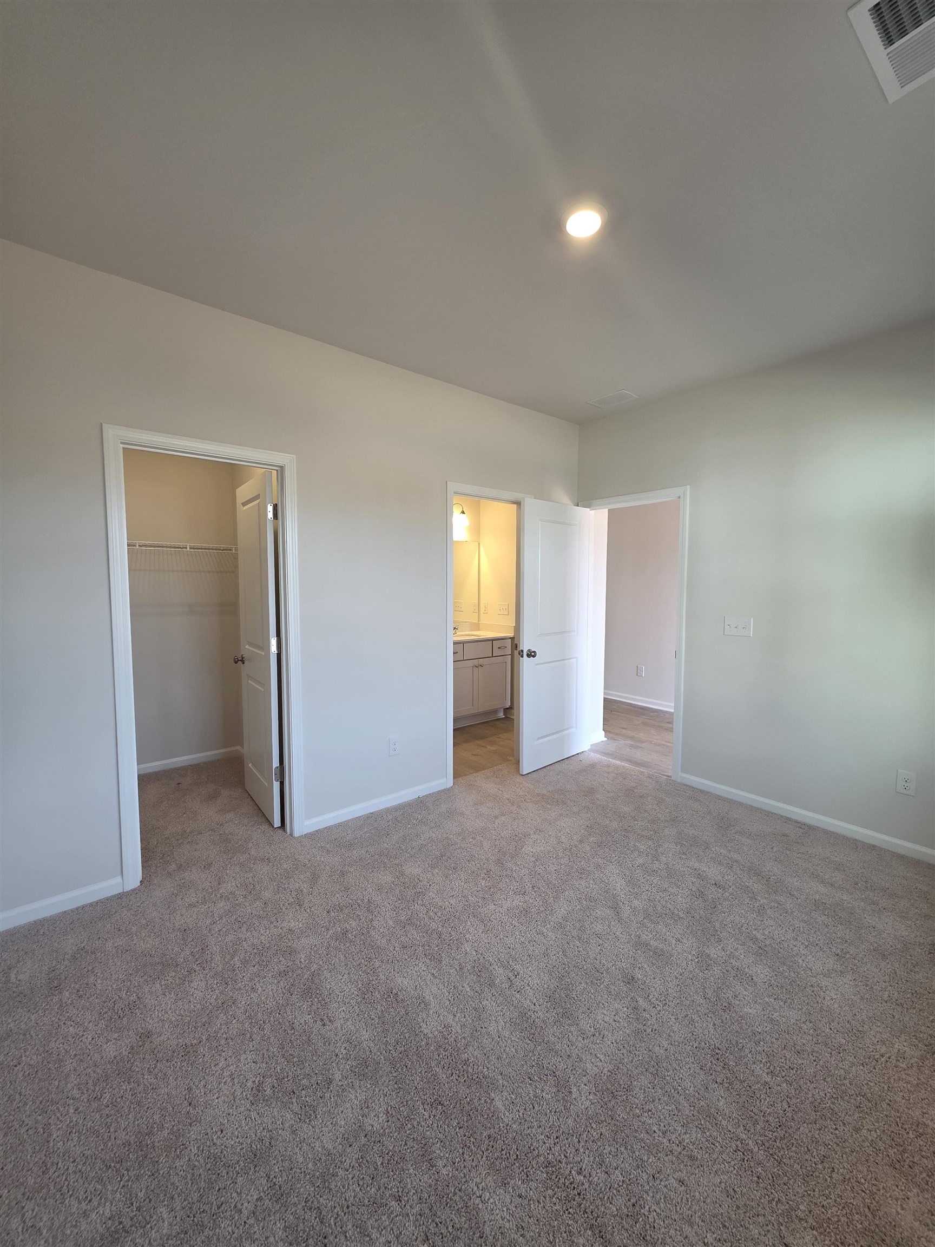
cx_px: 468
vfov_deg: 106.2
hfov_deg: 89.9
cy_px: 624
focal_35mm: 13
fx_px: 468
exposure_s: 1/120
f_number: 1.9
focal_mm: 2.2
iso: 125
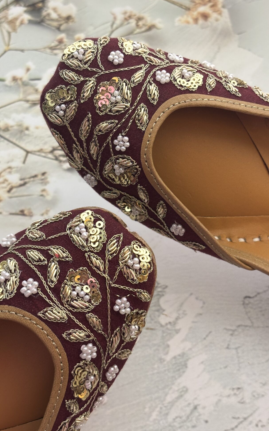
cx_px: 118
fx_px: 657
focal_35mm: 56
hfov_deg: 23.1
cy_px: 214
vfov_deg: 36.3
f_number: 1.6
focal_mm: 5.96
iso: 125
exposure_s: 1/50
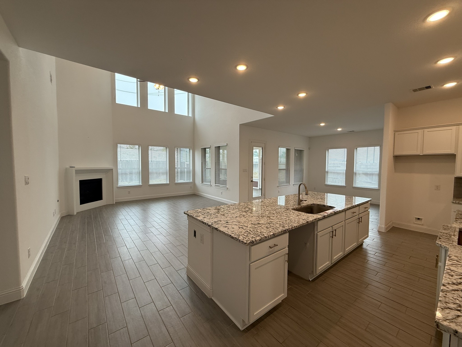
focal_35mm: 14
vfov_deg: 85.7
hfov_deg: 102.1
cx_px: 231
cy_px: 174
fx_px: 187
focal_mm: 2.22
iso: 80
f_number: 2.2
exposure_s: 1/120
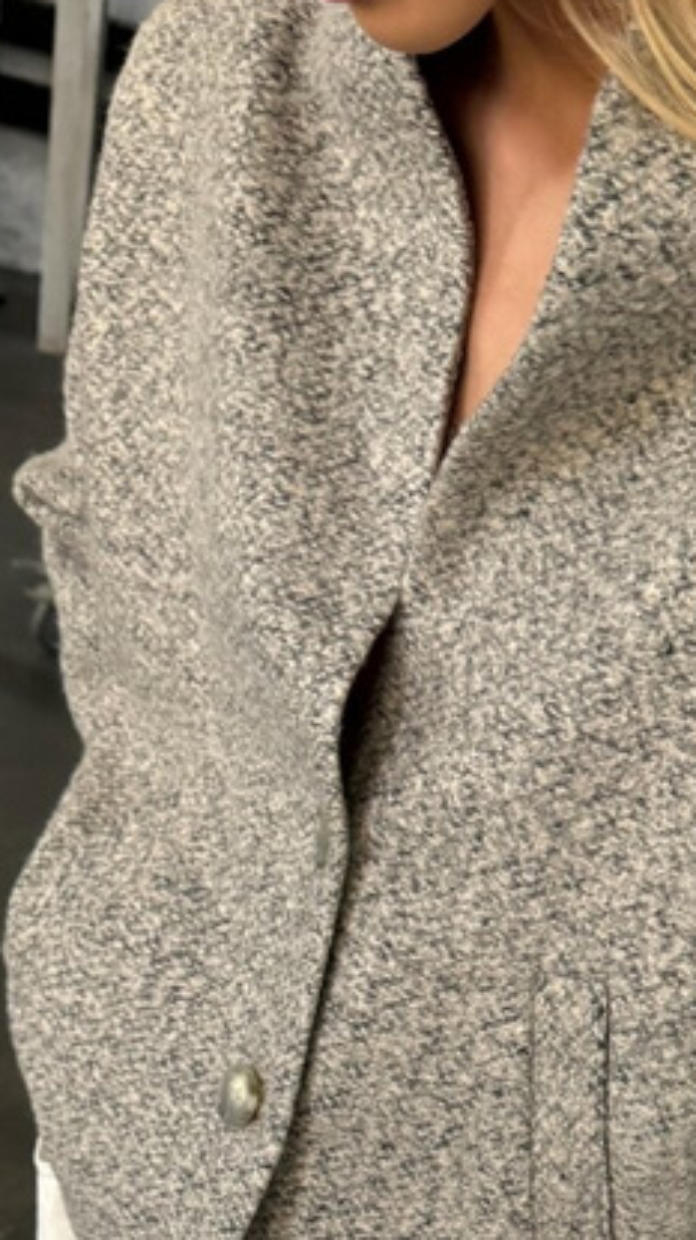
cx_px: 684
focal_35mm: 63
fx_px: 2070
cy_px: 1282
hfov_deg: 18.6
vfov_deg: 30.6
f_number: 1.78
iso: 200
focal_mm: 6.76
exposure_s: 1/121
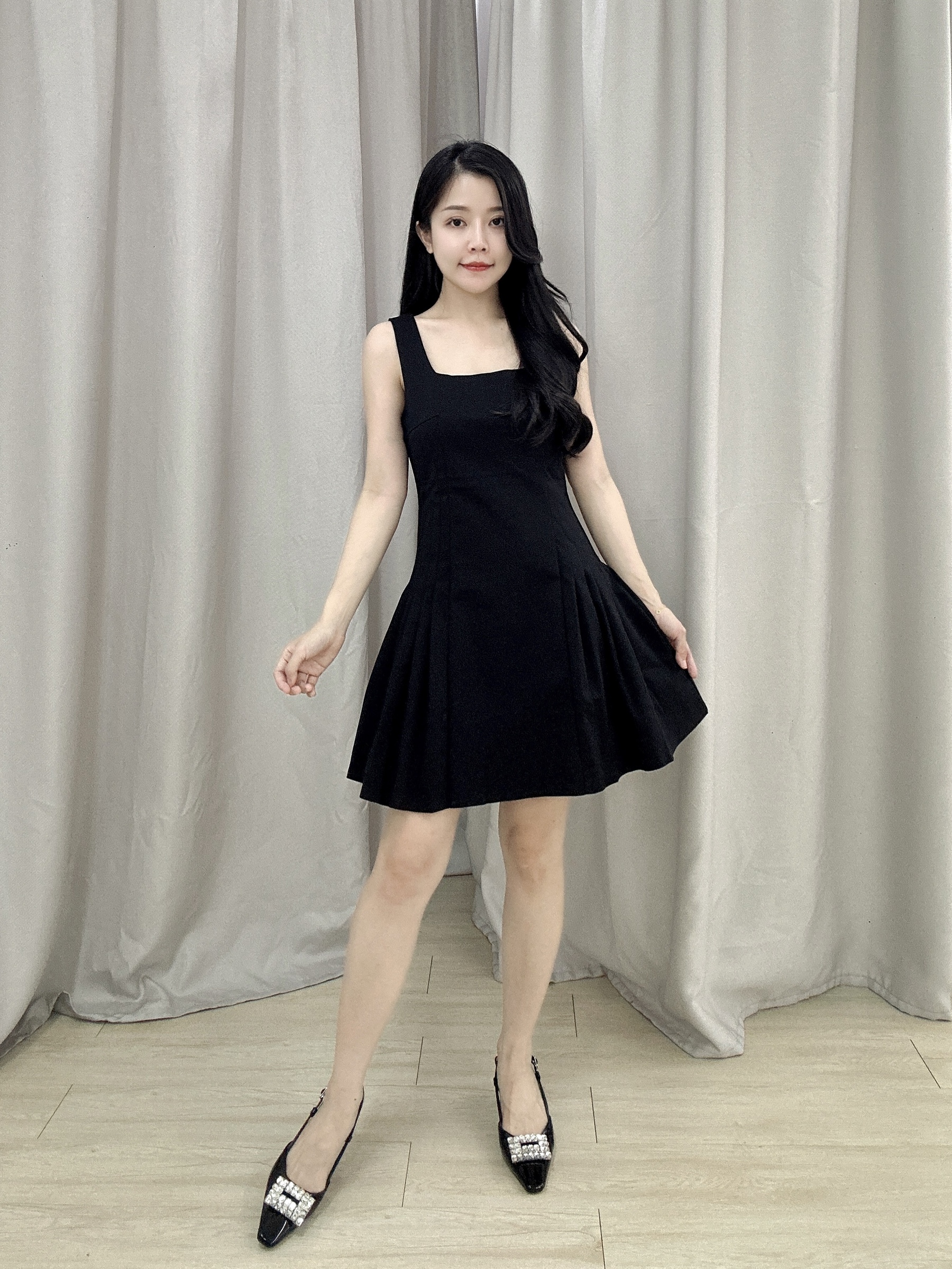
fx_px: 843
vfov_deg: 73.9
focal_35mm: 23
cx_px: 476
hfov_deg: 58.9
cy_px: 634
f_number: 1.9
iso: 80
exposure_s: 1/50
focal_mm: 2.69
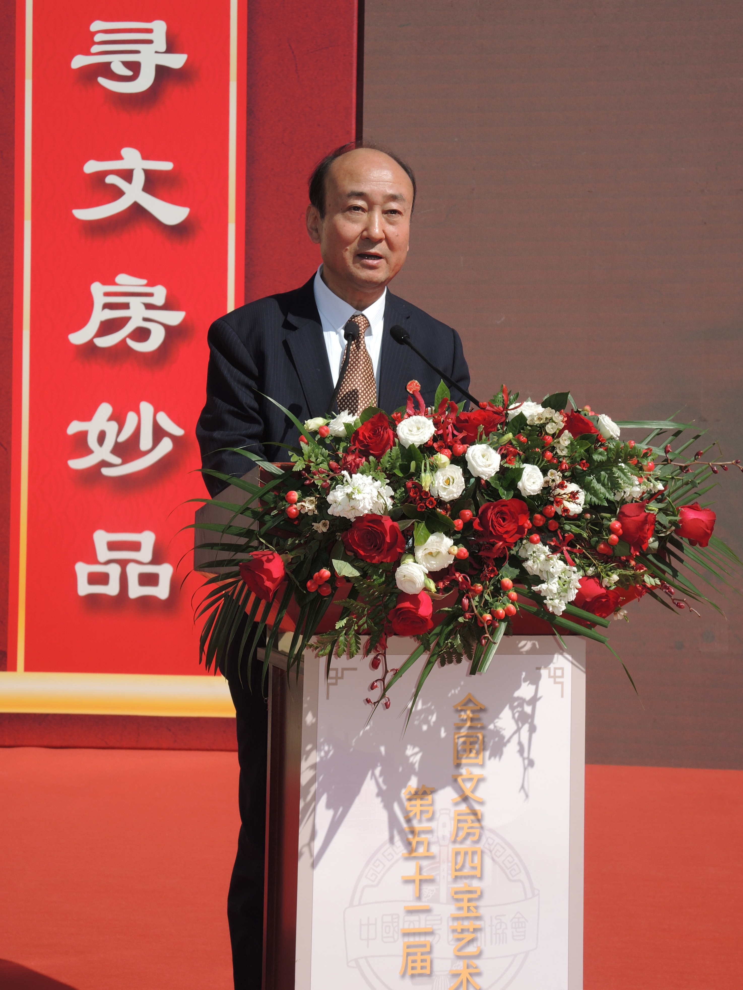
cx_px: 372
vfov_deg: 33.2
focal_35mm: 58
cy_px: 495
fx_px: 1660
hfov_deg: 25.2
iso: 80
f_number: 2.8
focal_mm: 12.5
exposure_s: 1/1600
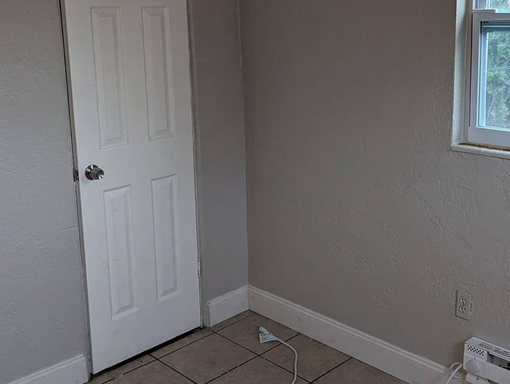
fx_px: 664
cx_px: 316
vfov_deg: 32.1
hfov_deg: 41.7
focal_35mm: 45
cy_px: 136
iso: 922
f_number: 1.85
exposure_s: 1/220
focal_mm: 6.81
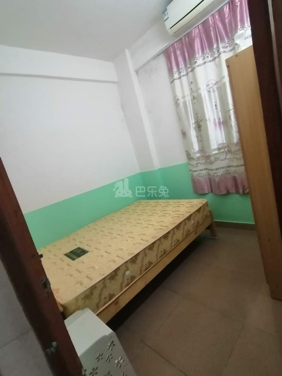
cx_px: 141
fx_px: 185
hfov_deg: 74.7
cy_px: 188
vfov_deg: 91.0
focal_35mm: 17
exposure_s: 1/30
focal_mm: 1.78
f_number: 2.4
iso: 320
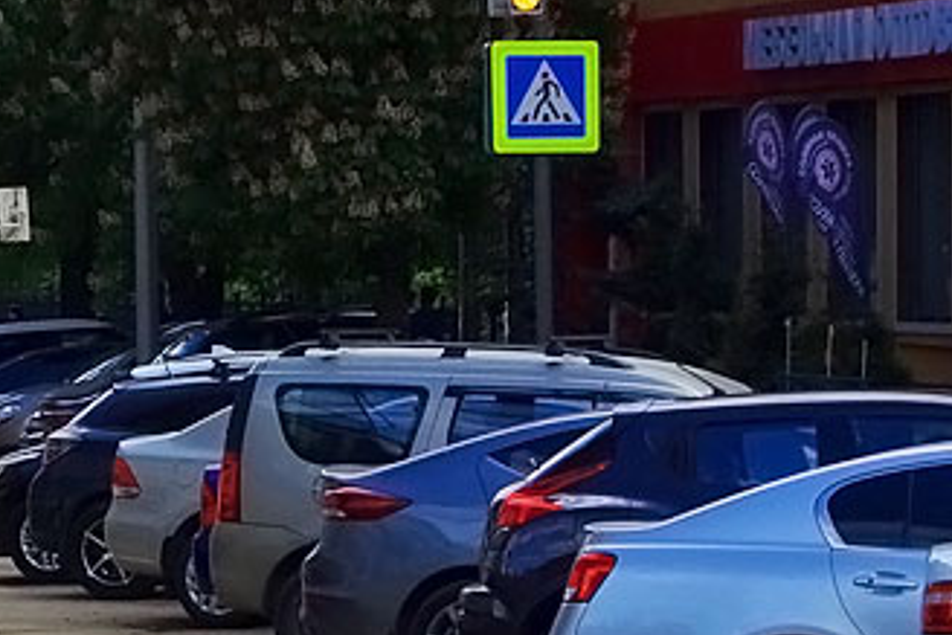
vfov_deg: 5.6
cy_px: -93
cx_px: -302
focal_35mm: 245
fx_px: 6481
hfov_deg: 8.3
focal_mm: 25.02
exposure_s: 1/500
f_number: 4.5
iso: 125
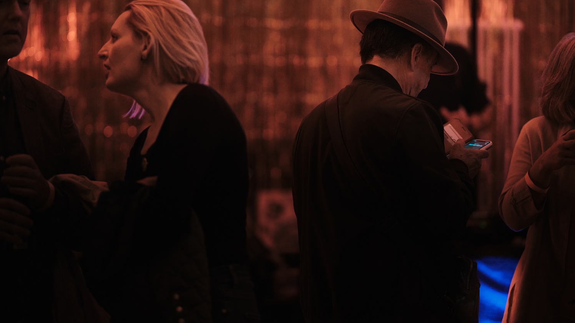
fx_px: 1814
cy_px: 136
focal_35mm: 119
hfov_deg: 18.0
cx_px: 288
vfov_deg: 10.2
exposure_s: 1/180
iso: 3200
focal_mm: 75
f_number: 1.2
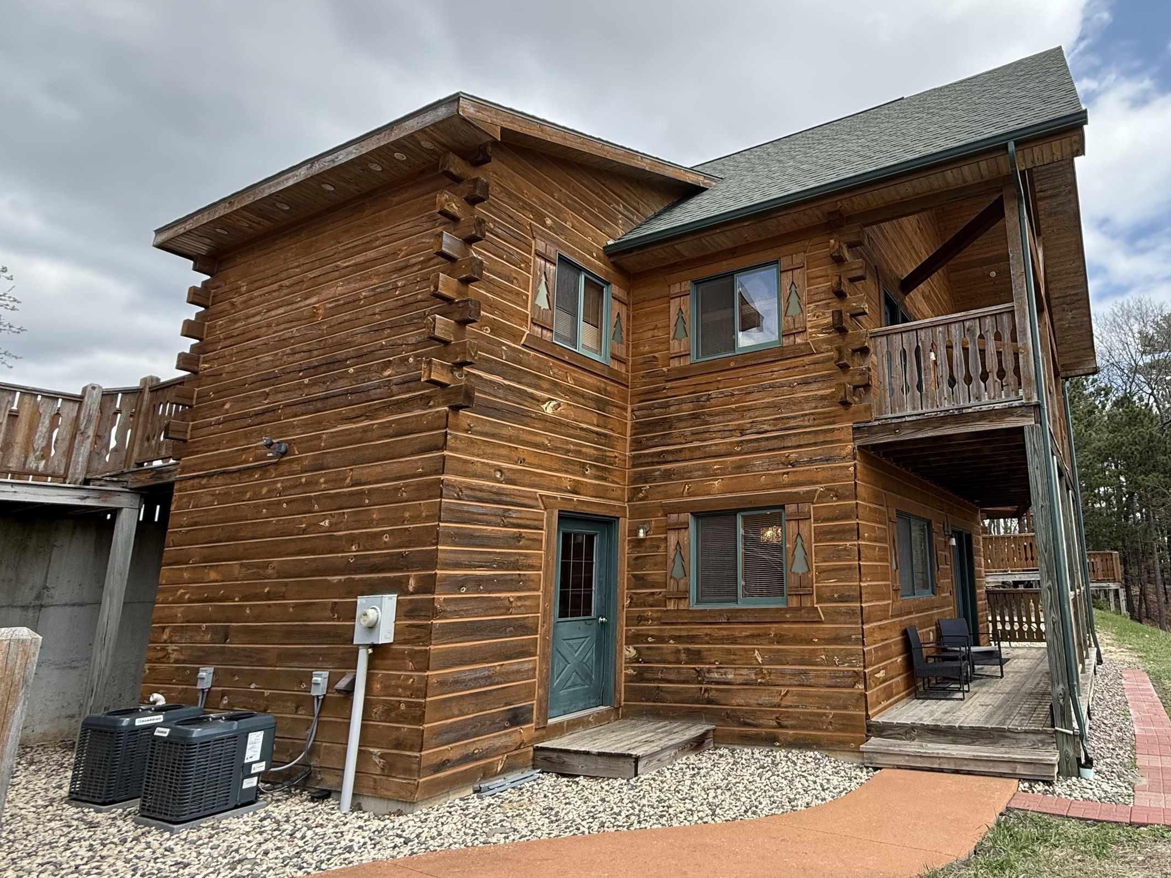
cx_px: 807
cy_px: 443
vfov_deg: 66.0
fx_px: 677
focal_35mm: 20
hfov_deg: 78.3
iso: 64
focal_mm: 2.22
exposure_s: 1/574
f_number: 2.2
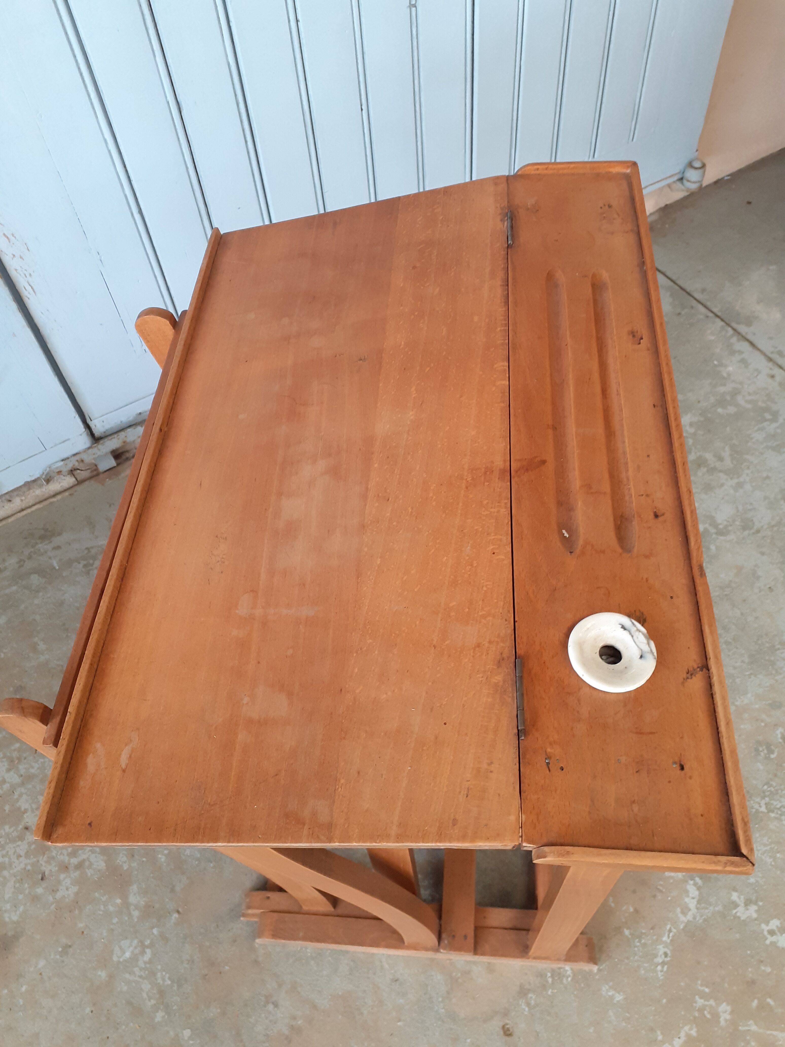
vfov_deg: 65.3
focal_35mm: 27
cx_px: 392
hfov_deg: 51.4
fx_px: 816
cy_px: 524
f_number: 1.9
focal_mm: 3.6
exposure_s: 1/50
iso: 100
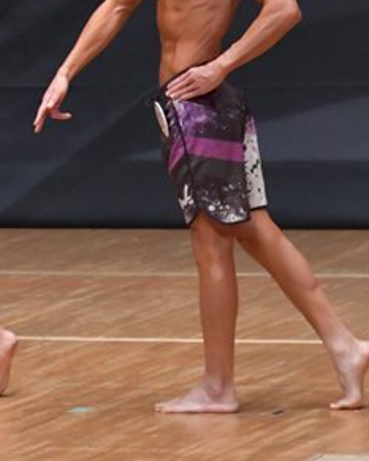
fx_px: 8691
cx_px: -240
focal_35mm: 637
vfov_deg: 3.0
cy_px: 111
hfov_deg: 2.4
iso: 6400
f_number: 5.6
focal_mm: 170
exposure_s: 1/400
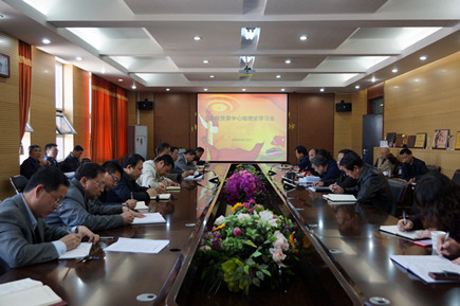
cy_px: 153
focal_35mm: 33
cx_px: 230
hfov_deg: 57.3
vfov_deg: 39.9
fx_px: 421
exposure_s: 1/160
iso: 1250
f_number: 4
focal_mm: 22
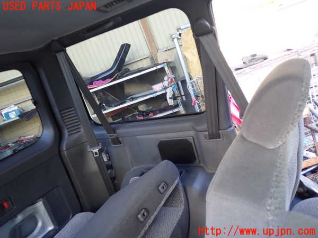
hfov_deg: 60.0
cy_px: 119
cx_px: 159
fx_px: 276
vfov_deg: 46.8
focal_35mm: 30
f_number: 2.3
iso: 200
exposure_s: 1/30
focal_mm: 5.4
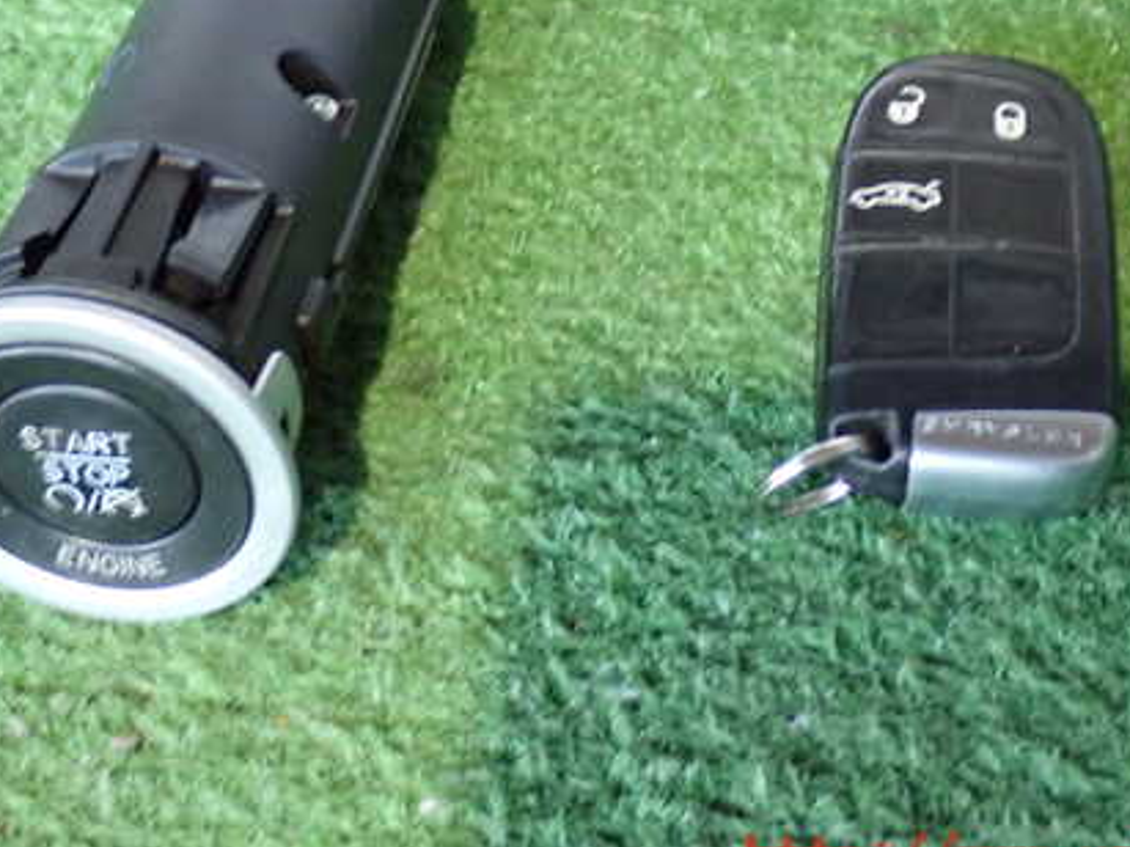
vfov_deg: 20.1
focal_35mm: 73
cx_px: 542
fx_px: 2382
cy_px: 278
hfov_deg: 26.7
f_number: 3.2
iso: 800
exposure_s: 1/25
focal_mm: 9.01
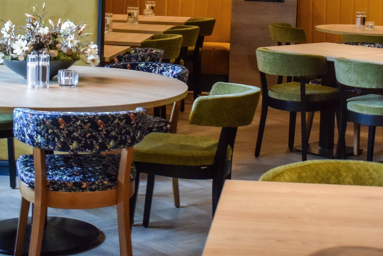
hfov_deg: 23.5
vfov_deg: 15.6
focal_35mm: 86
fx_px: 915
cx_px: 253
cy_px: 6
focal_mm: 29
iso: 2000
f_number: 4.2
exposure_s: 1/60
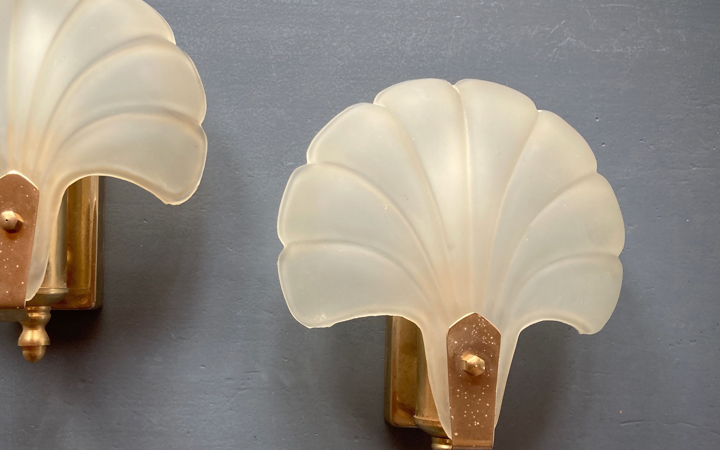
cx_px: 273
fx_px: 746
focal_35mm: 38
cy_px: 240
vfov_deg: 33.6
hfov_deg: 51.1
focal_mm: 3.99
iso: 80
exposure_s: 1/79
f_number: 1.8
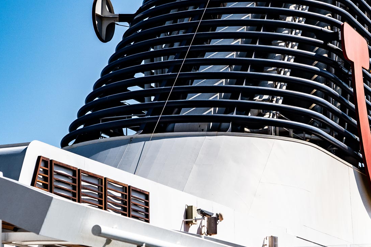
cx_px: 330
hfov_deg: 16.1
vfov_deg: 10.9
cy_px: 67
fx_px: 1293
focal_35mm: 125
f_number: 5.6
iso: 100
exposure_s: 1/1600
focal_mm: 42.5
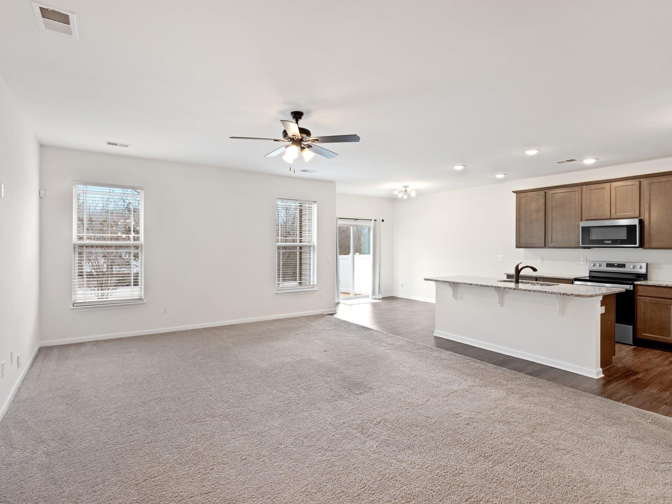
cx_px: 331
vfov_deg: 71.6
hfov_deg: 87.7
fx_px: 349
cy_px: 250
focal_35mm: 18
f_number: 9
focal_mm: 16
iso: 200
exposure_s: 1/2
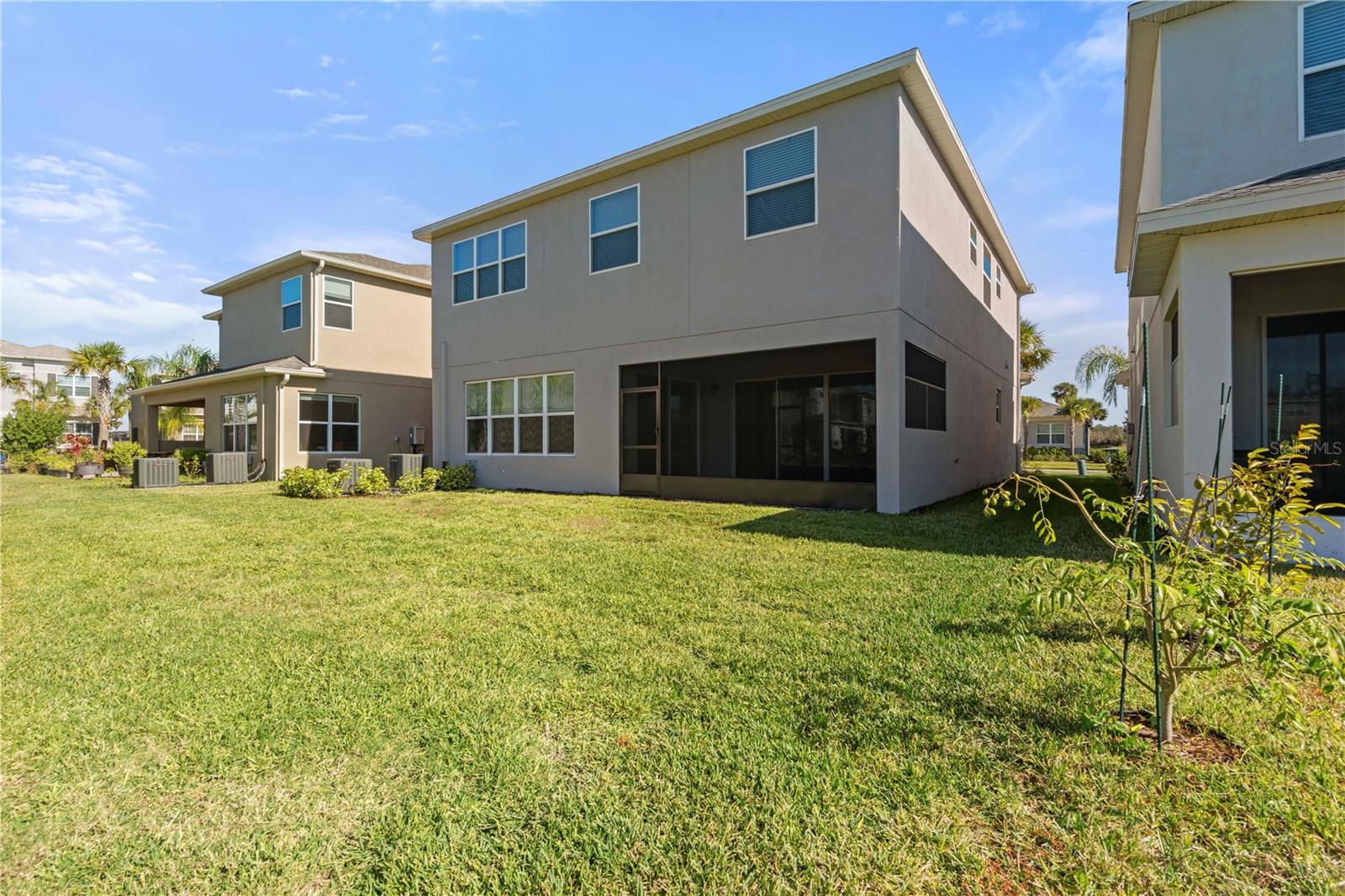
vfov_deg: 73.7
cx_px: 672
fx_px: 598
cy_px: 448
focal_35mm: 16
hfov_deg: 96.7
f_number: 9
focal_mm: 16
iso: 160
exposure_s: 1/250
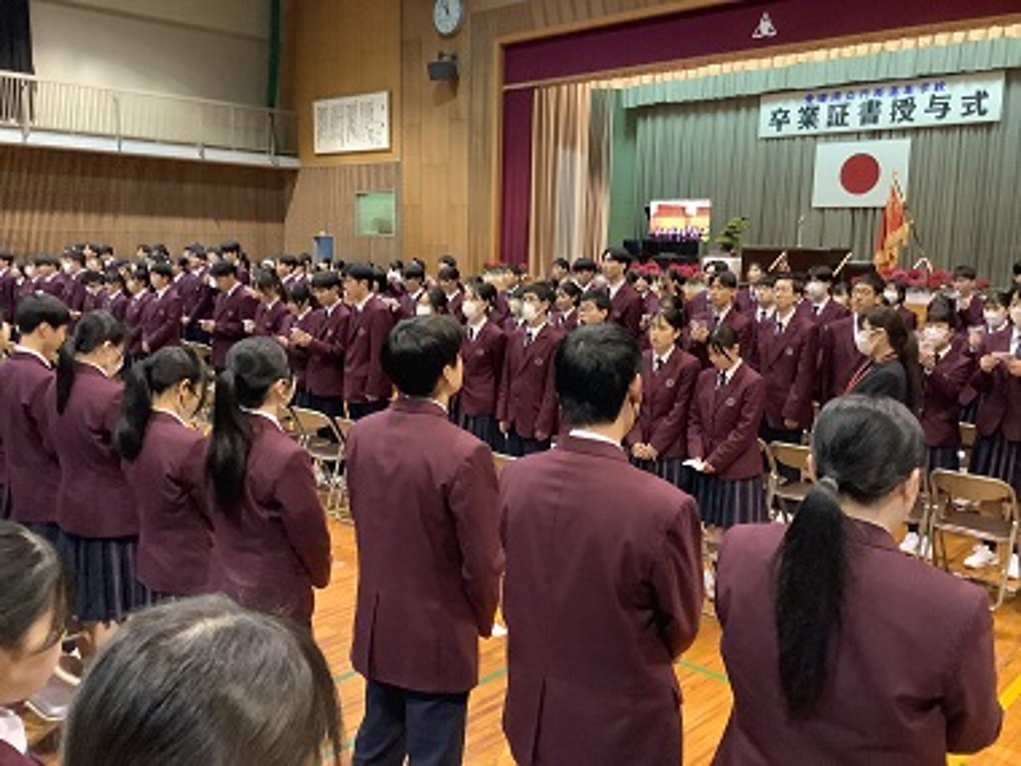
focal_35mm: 31
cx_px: 510
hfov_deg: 58.4
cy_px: 383
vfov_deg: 45.4
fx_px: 914
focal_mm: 3.3
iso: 640
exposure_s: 1/30
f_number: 2.4
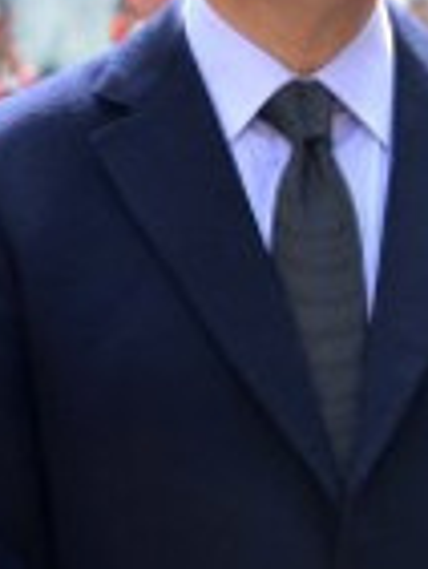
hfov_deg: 4.1
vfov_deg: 5.4
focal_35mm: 367
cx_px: 404
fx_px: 6041
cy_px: 295
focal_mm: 70
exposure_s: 1/160
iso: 100
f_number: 5
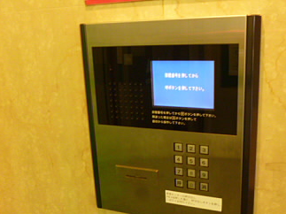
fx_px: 264
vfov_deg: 44.1
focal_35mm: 32
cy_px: 100
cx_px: 180
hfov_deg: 56.1
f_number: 2.5
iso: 400
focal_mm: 4.3
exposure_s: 1/8
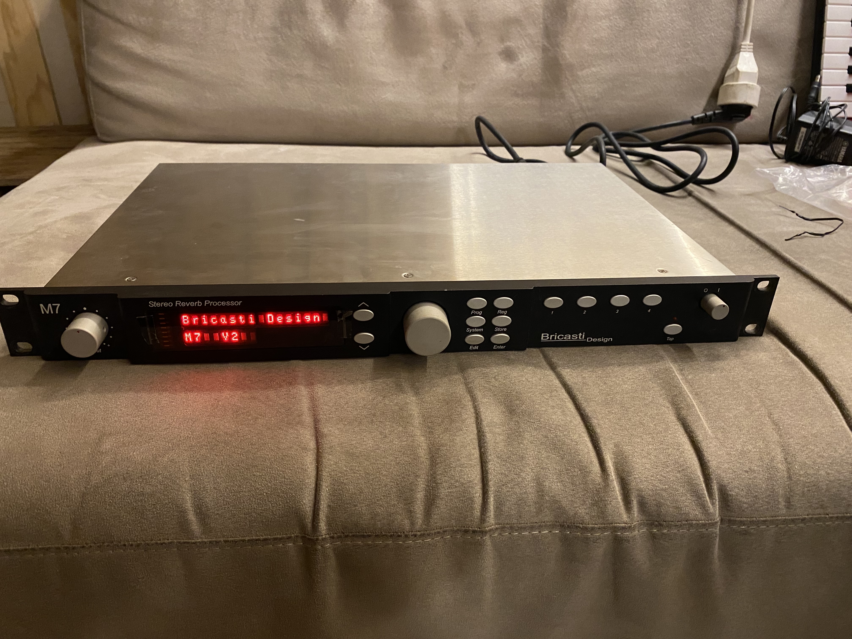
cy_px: 320
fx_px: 640
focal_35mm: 26
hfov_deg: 67.3
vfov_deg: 53.1
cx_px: 426
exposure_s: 1/28
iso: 500
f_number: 1.8
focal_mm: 4.25
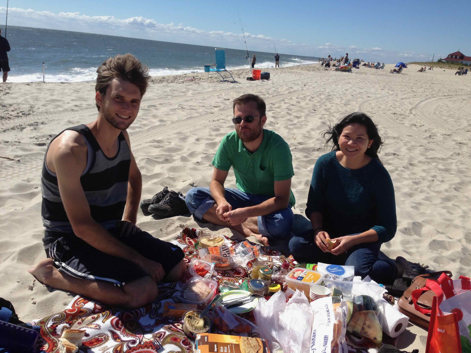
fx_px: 449
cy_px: 176
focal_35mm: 33
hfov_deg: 55.4
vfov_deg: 42.9
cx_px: 236
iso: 50
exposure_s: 1/2169
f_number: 2.4
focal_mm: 4.12
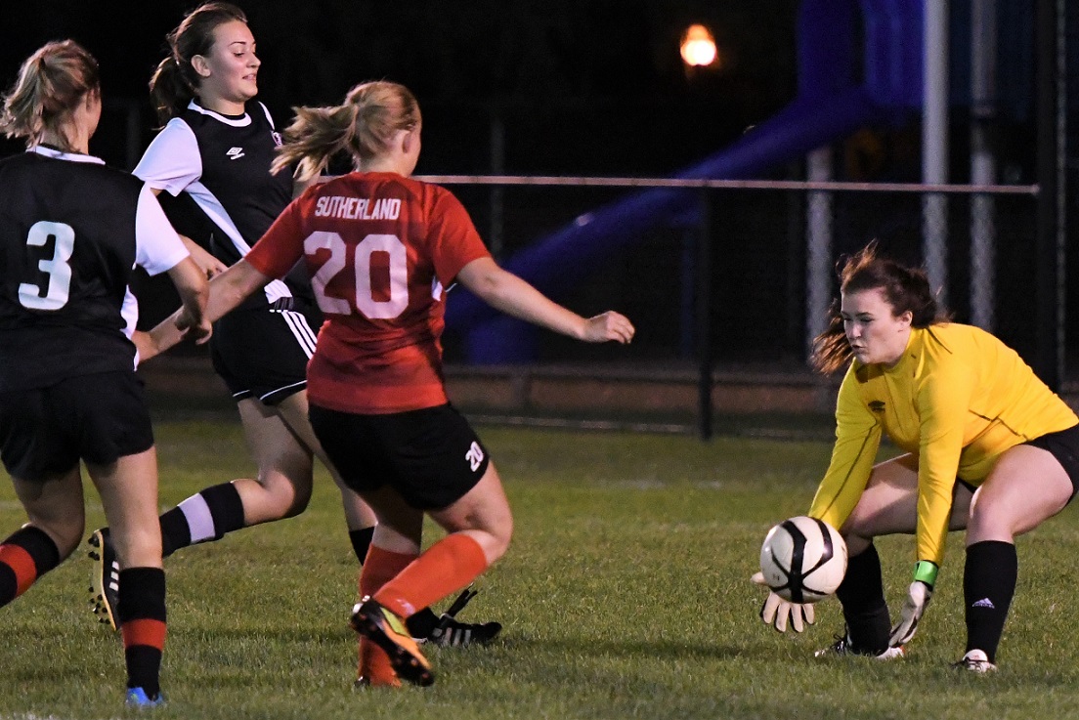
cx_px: 540
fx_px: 7421
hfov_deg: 8.3
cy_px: 360
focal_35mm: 248
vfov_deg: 5.6
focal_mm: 165
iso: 8000
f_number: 2.8
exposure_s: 1/800
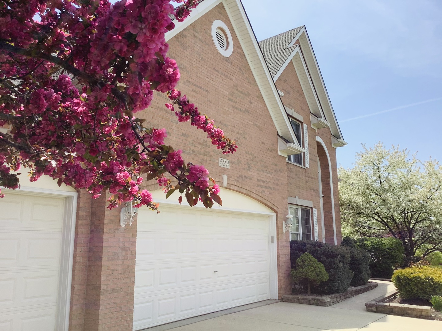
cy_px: 166
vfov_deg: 45.4
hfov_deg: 58.4
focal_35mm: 31
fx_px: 396
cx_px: 221
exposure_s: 1/1181
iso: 25
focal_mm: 3.3
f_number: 2.4
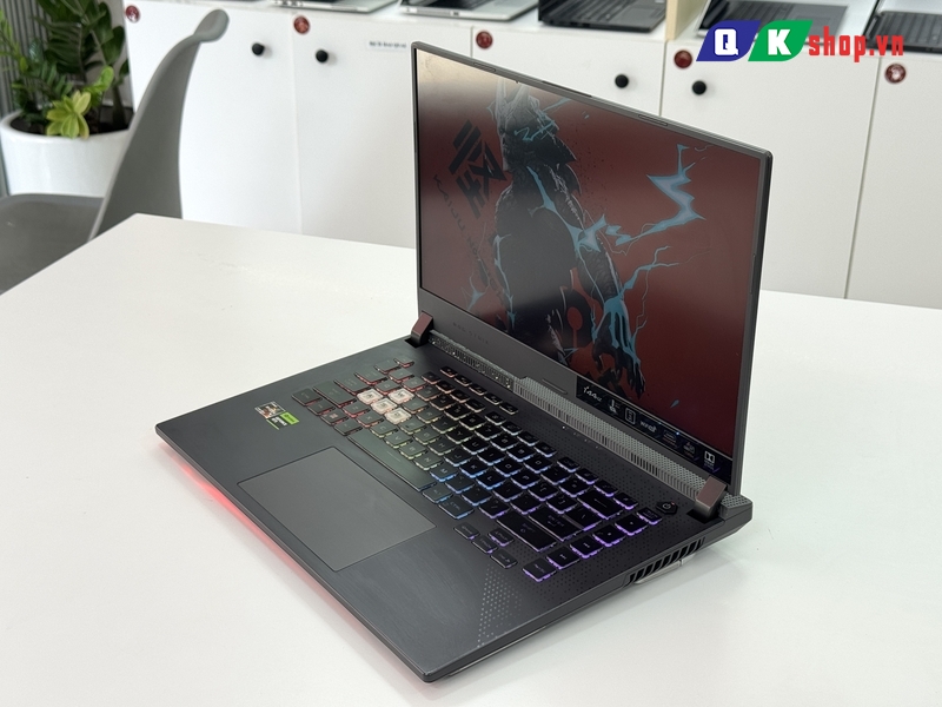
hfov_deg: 39.7
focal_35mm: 48
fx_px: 1306
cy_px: 354
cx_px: 471
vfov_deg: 30.3
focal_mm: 6.76
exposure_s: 1/121
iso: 50
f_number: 1.78
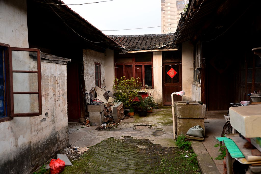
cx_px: 130
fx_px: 232
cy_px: 87
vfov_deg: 41.2
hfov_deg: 58.7
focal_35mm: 32
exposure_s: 1/400
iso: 400
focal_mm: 32
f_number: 4
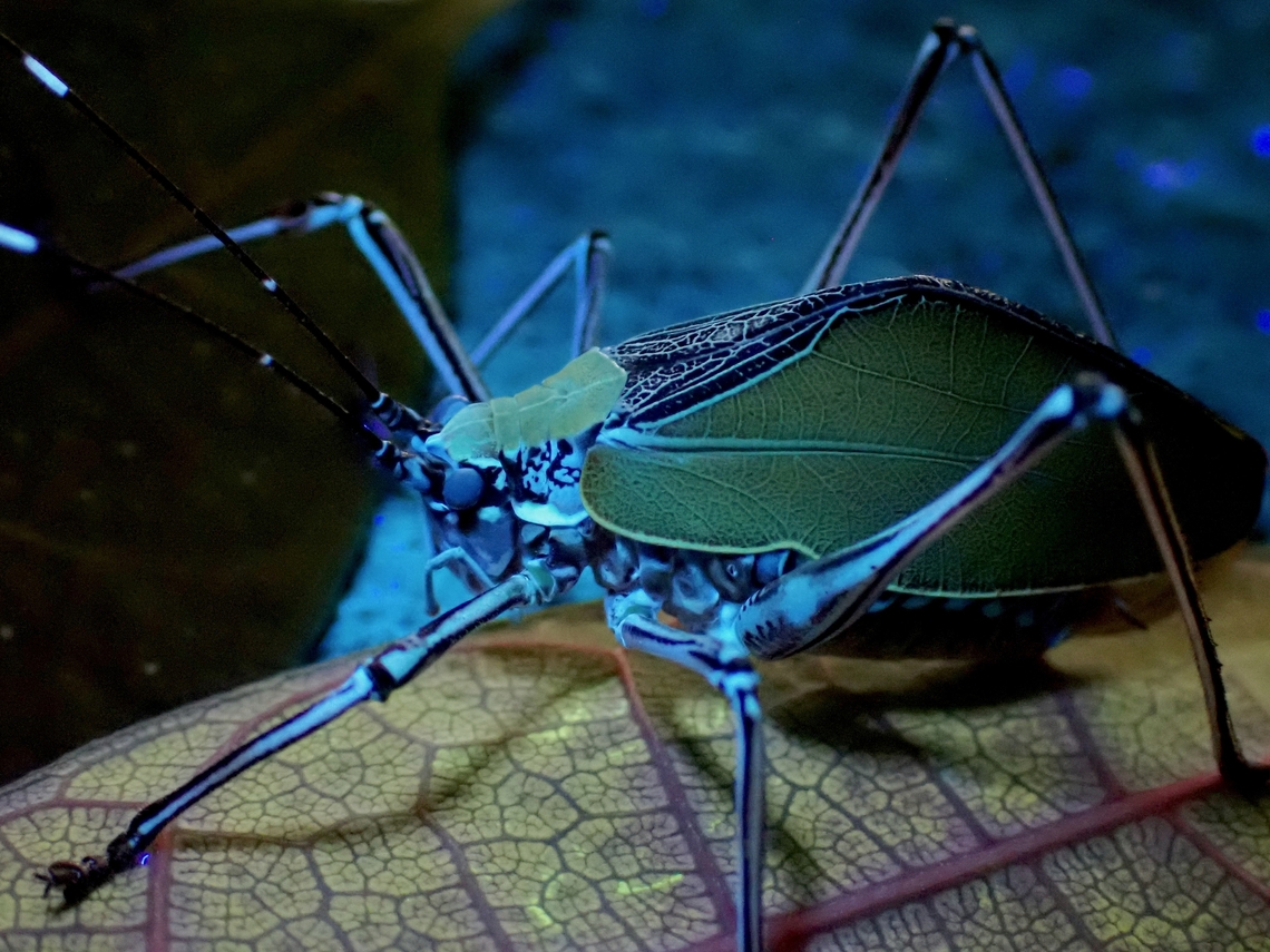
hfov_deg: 22.3
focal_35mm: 88
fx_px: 3229
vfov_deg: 16.8
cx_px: 635
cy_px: 476
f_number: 4.5
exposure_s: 1/25
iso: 1600
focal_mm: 15.66
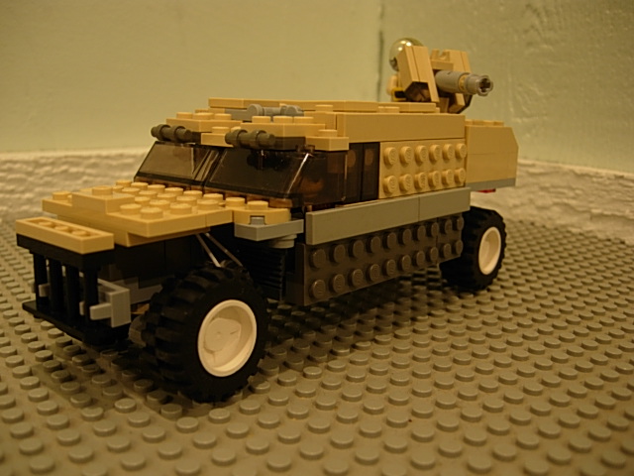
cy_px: 238
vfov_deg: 39.7
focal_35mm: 36
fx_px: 659
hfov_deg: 51.4
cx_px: 317
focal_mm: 7.5
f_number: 2.7
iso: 84
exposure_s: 1/4
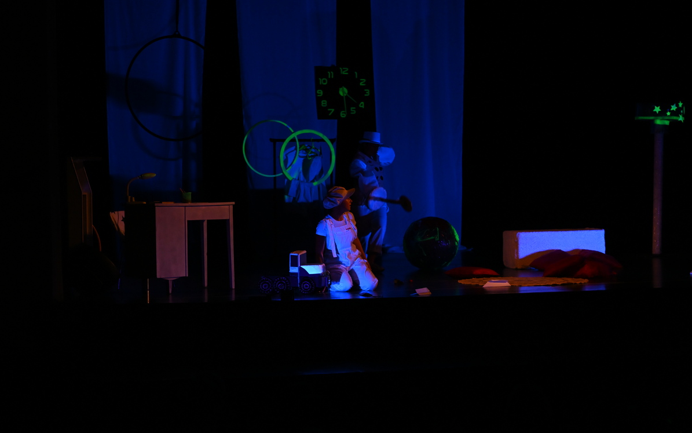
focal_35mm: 88
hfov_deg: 23.6
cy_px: 219
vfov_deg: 14.8
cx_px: 346
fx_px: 1660
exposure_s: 1/160
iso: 4000
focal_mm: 86
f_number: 2.8
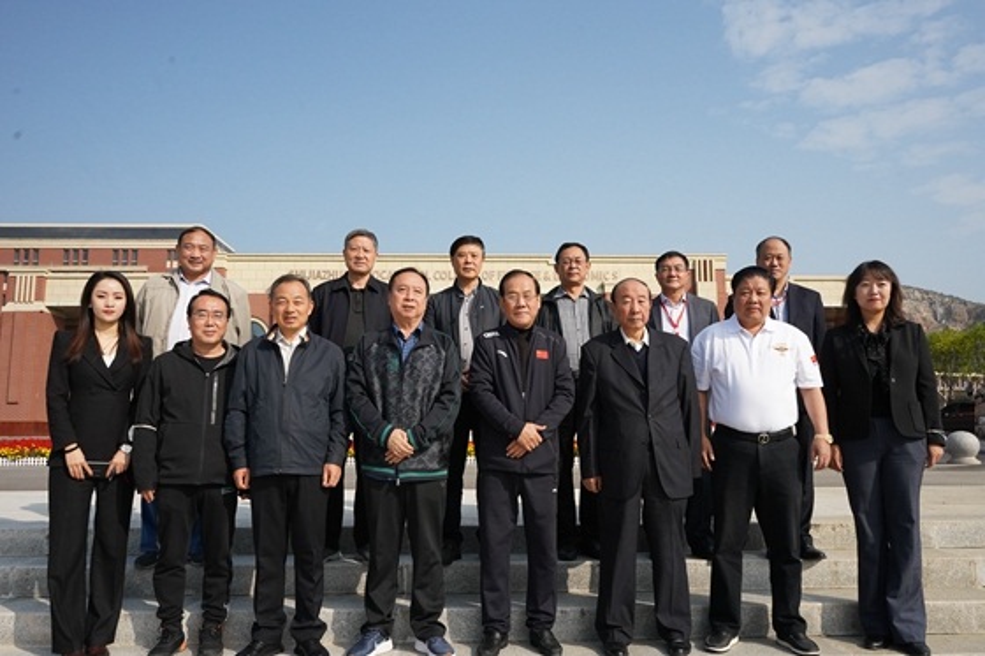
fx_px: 766
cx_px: 492
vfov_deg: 46.4
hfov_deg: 65.5
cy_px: 328
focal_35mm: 28
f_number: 11
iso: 2500
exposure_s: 1/4000
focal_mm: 28
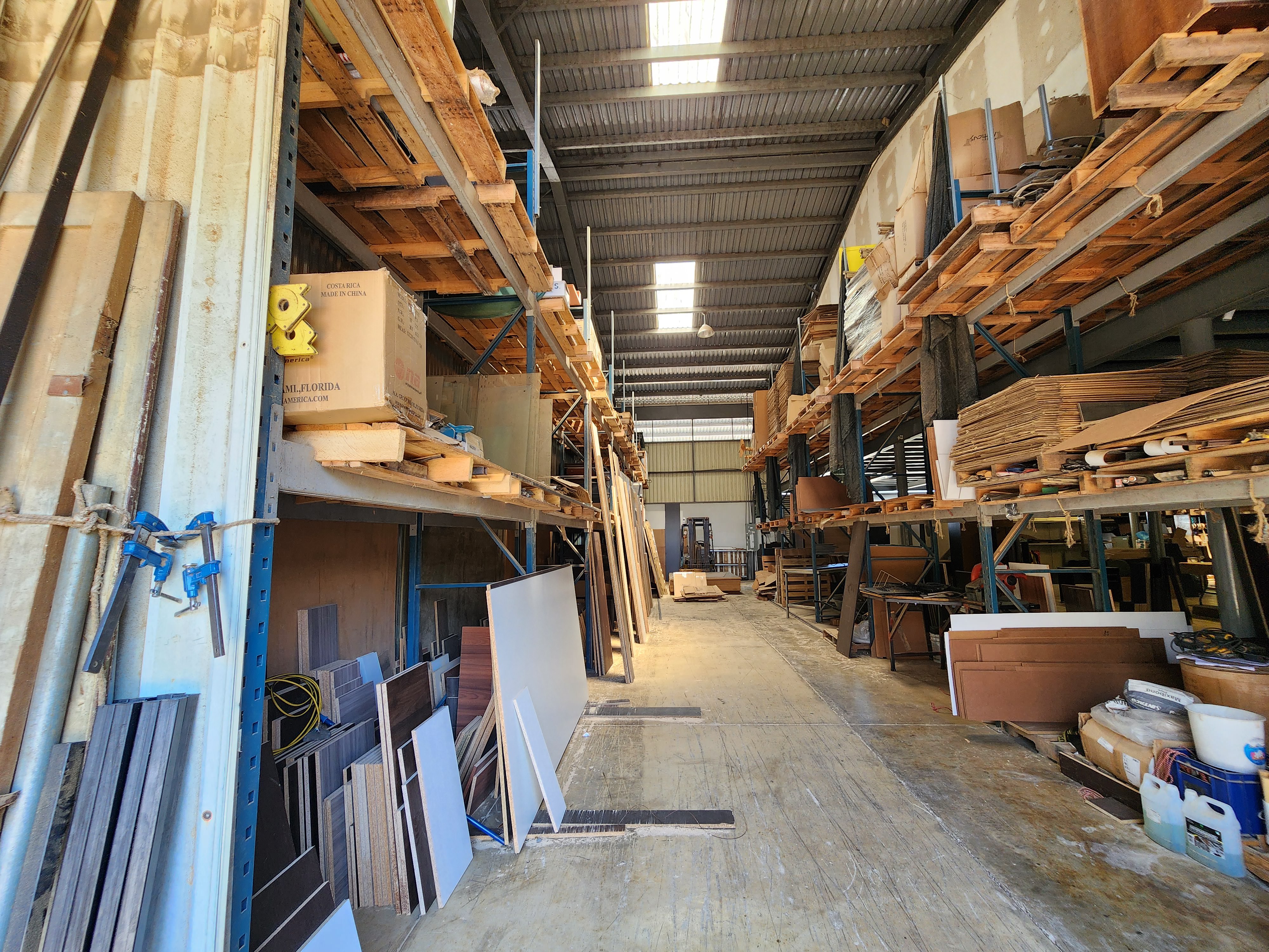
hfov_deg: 106.2
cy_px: 476
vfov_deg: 89.9
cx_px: 634
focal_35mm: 13
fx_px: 477
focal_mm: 2.2
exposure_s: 1/60
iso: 100
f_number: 2.2
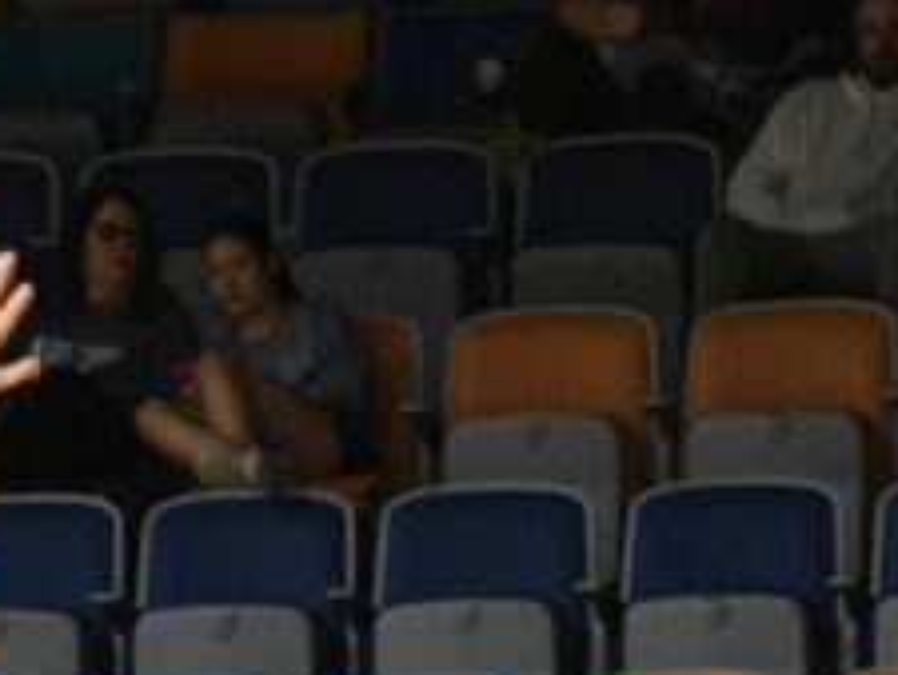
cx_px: -225
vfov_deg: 3.2
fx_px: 11940
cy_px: 827
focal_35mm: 460
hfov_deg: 4.3
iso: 2500
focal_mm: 70
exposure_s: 1/1000
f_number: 3.2
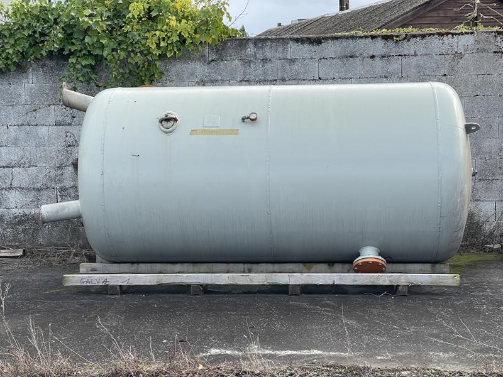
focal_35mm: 64
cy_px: 188
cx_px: 252
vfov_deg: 22.9
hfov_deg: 30.3
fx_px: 930
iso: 20
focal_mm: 7.5
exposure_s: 1/388
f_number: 2.2
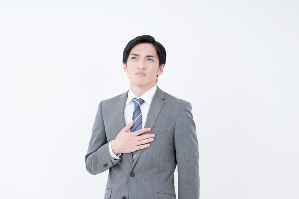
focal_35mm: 70
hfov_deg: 28.8
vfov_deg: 19.4
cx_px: 150
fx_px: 581
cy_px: 100
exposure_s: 1/125
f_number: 10
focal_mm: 70
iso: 100
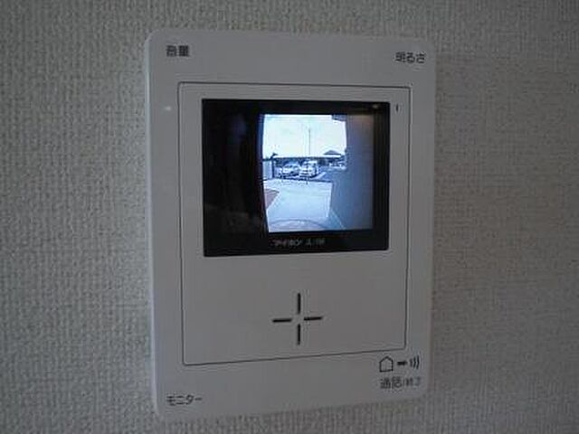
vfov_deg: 37.7
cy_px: 217
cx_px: 290
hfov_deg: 49.0
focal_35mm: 38
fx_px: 636
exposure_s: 1/100
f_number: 3.1
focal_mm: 6.3
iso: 200
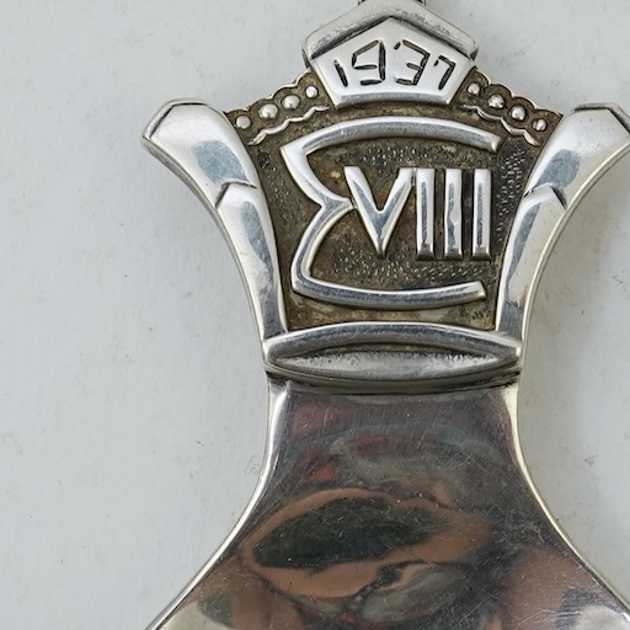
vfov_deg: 11.9
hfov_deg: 11.9
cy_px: 170
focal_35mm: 147
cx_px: 393
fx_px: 3027
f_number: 13
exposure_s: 1/50
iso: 320
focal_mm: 30
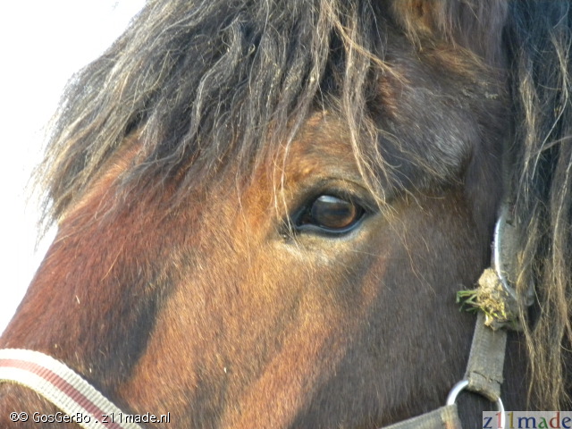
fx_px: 7948
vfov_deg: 3.1
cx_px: 286
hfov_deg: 4.1
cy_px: 214
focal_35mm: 481
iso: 400
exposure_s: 1/80.5
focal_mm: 85.6
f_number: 5
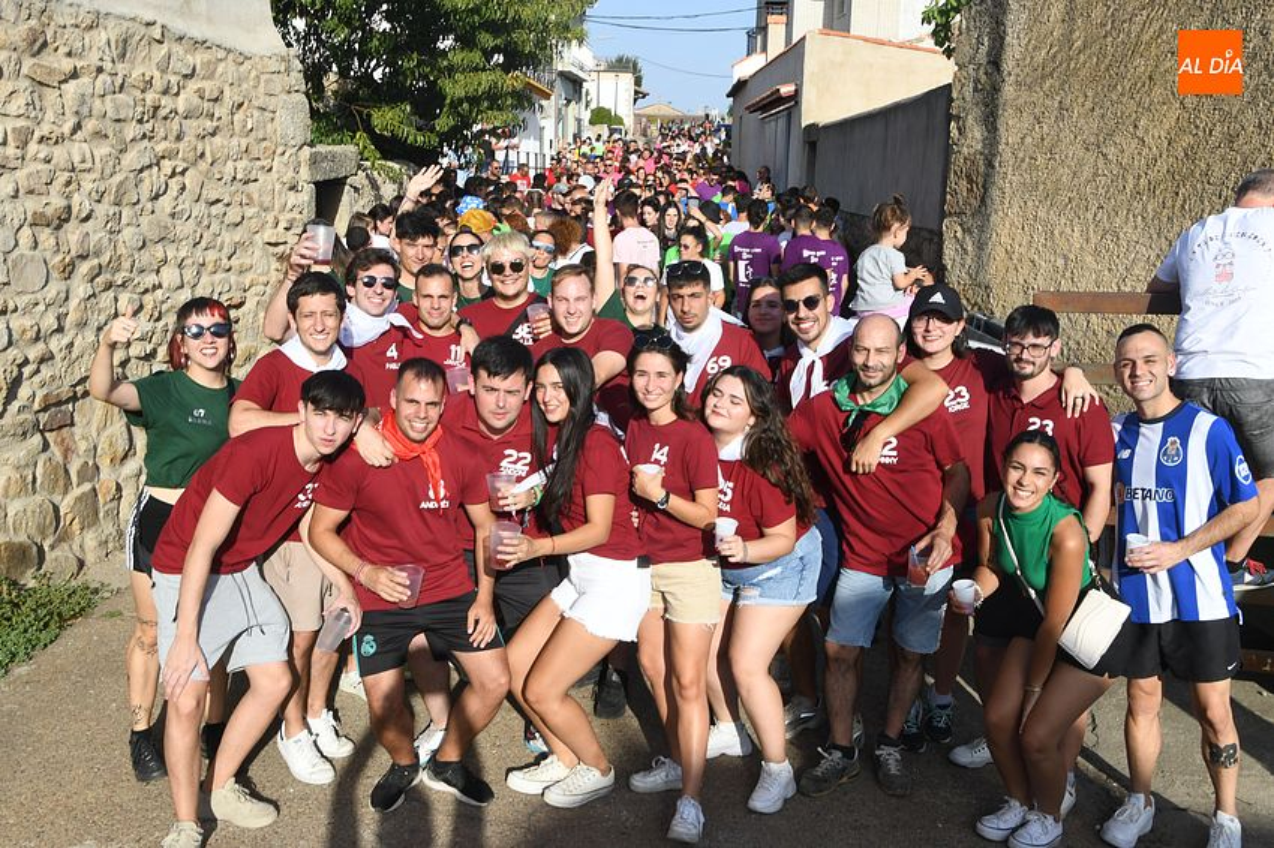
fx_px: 1273
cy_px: 424
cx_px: 637
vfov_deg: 36.8
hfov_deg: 53.2
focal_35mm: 36
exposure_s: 1/125
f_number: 14
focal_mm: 24
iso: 250
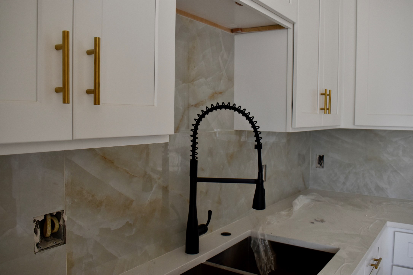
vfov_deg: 40.0
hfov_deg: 57.2
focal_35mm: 33
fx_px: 379
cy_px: 138
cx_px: 206
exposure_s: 1/100
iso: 400
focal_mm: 22
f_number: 5
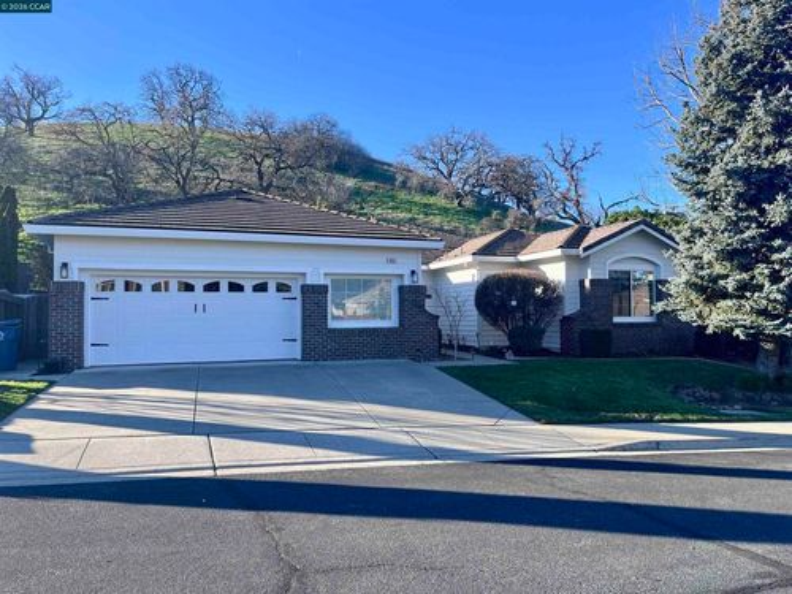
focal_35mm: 26
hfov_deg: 67.3
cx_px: 396
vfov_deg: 53.1
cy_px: 297
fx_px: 595
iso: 50
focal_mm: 5.1
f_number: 1.6
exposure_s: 1/1151
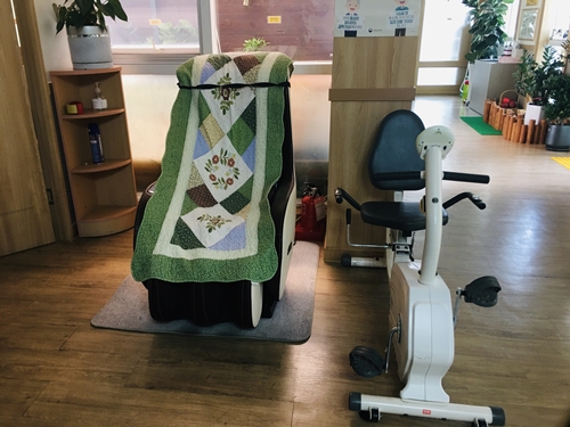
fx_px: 478
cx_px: 285
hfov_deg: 61.7
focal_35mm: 29
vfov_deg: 48.2
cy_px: 214
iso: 40
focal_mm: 4.15
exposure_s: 1/15
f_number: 2.2
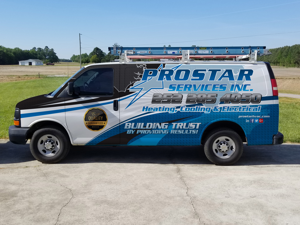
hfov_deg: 67.3
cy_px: 112
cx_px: 150
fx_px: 225
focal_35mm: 26
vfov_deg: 53.1
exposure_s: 1/2500
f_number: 1.7
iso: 50
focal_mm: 4.3
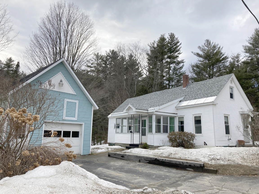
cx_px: 130
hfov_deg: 63.4
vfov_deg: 49.7
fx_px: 209
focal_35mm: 28
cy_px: 97
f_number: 1.8
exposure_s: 1/1656
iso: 20
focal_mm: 3.99
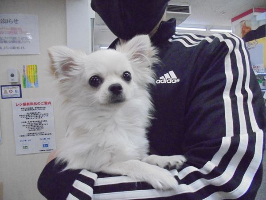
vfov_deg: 53.1
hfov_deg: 67.3
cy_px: 100
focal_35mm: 26
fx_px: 200
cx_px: 133
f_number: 3.5
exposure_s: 1/160
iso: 1600
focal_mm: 4.6
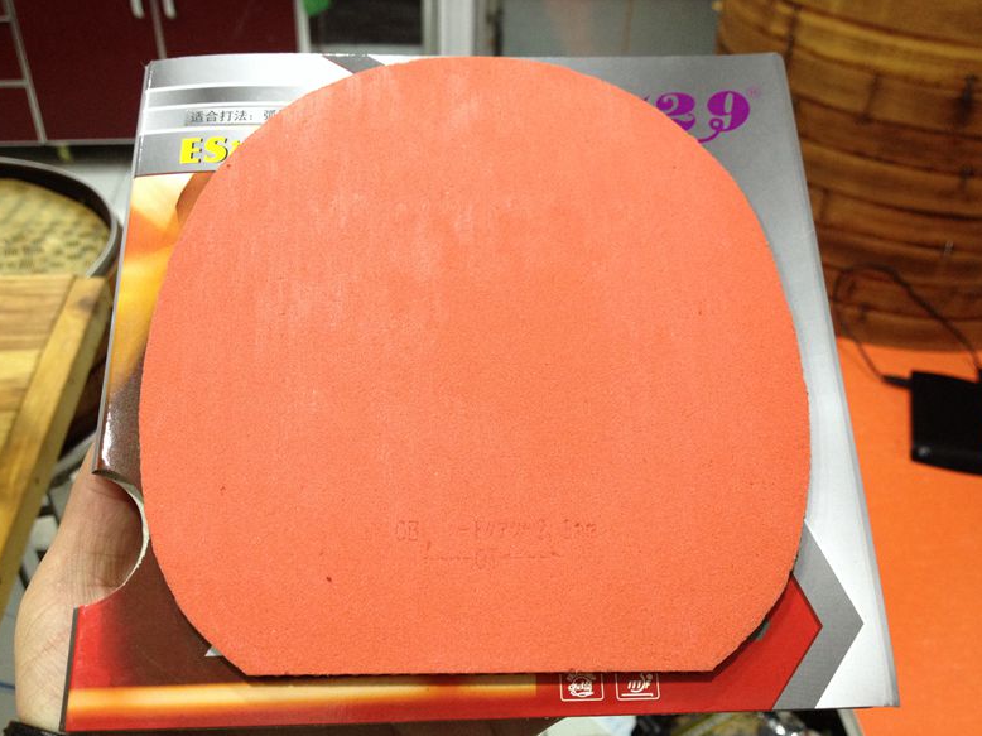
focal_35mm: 36
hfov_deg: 51.4
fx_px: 1021
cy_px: 377
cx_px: 490
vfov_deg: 39.6
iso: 160
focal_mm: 4.28
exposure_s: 1/20
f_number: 2.4
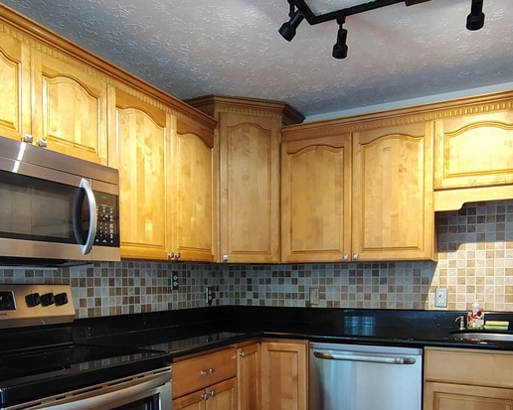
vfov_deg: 45.8
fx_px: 471
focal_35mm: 31
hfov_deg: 57.2
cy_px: 298
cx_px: 257
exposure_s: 1/40
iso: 414
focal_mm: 2.13
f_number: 2.2
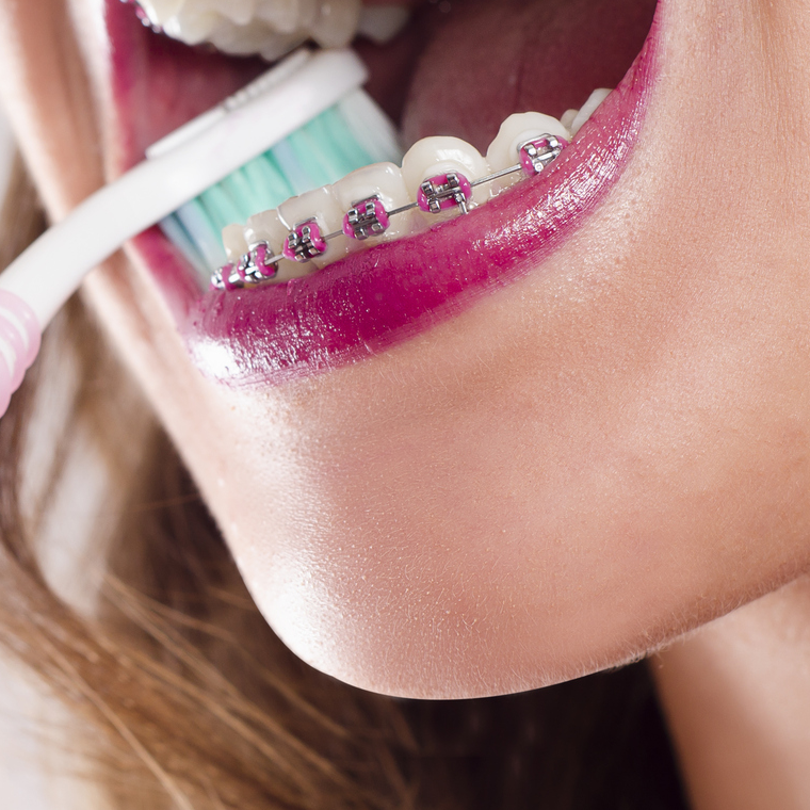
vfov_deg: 9.8
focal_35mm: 178
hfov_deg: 9.8
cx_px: 97
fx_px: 4712
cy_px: 363
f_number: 6.3
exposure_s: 1/125
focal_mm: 50
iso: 160
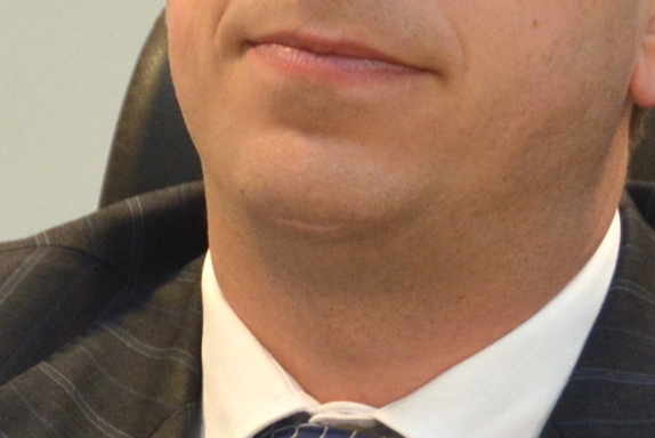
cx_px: 210
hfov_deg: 2.0
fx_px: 19225
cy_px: 429
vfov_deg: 1.3
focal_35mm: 1056
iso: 900
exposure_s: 1/125
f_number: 5.6
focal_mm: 135
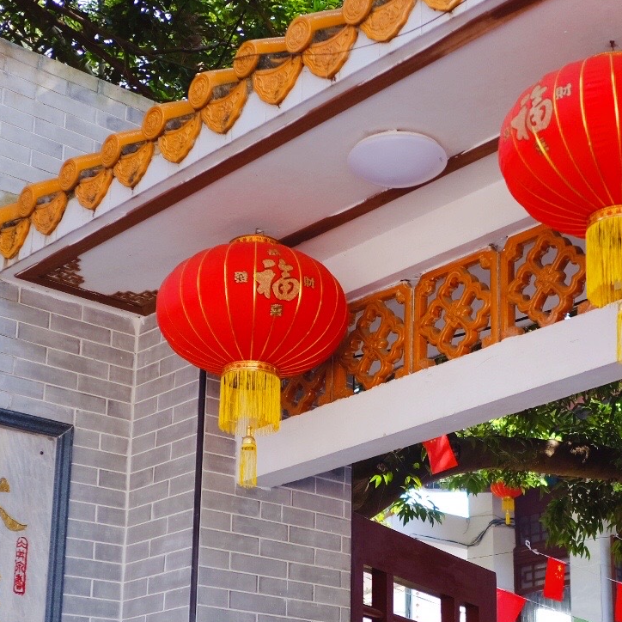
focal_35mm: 73
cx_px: 511
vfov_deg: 23.5
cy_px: 437
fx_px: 1484
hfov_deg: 23.3
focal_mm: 23
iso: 320
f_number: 2
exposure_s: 1/500
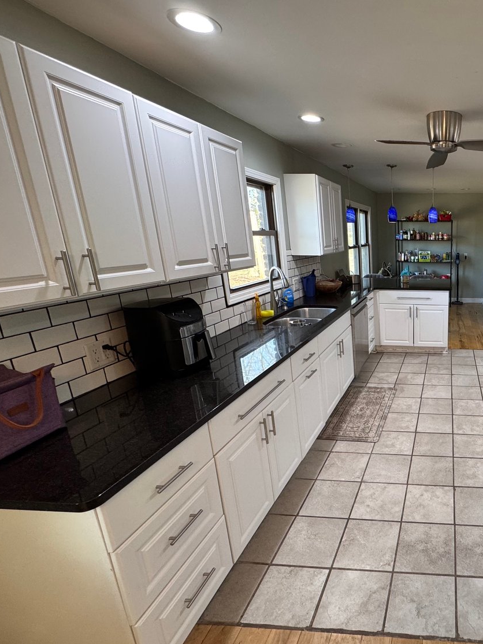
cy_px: 327
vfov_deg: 84.7
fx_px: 354
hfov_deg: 59.0
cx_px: 431
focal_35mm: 19
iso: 160
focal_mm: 2.22
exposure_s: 1/60
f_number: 2.2
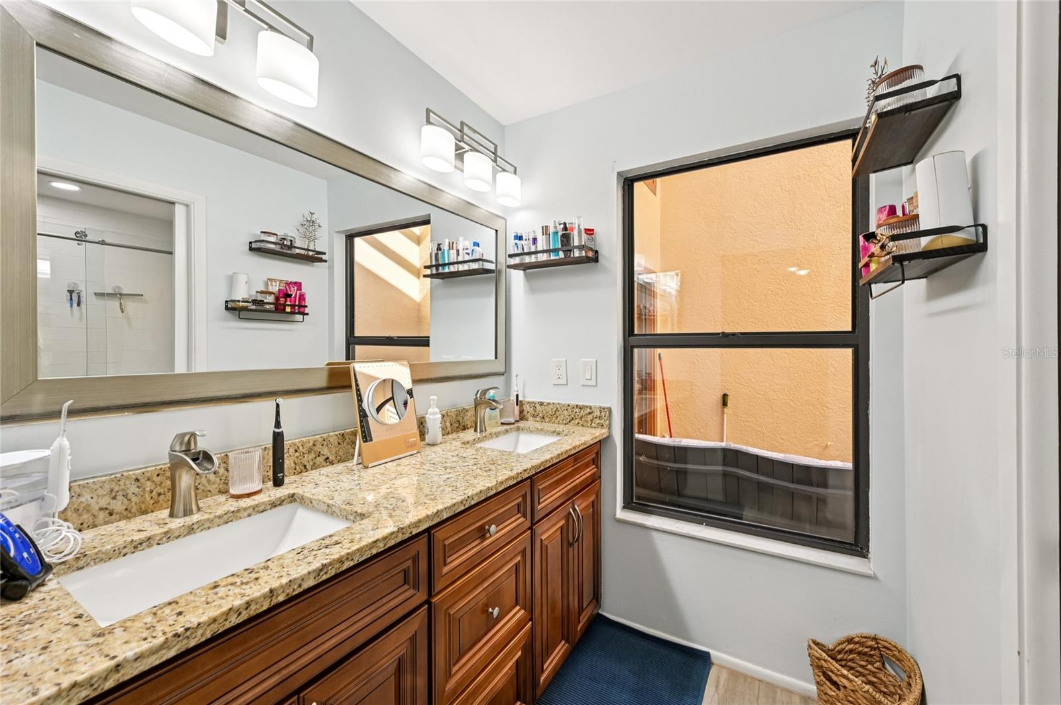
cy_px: 352
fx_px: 412
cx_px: 530
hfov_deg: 104.3
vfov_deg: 81.1
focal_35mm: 14
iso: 400
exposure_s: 1/200
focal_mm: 14
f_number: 8
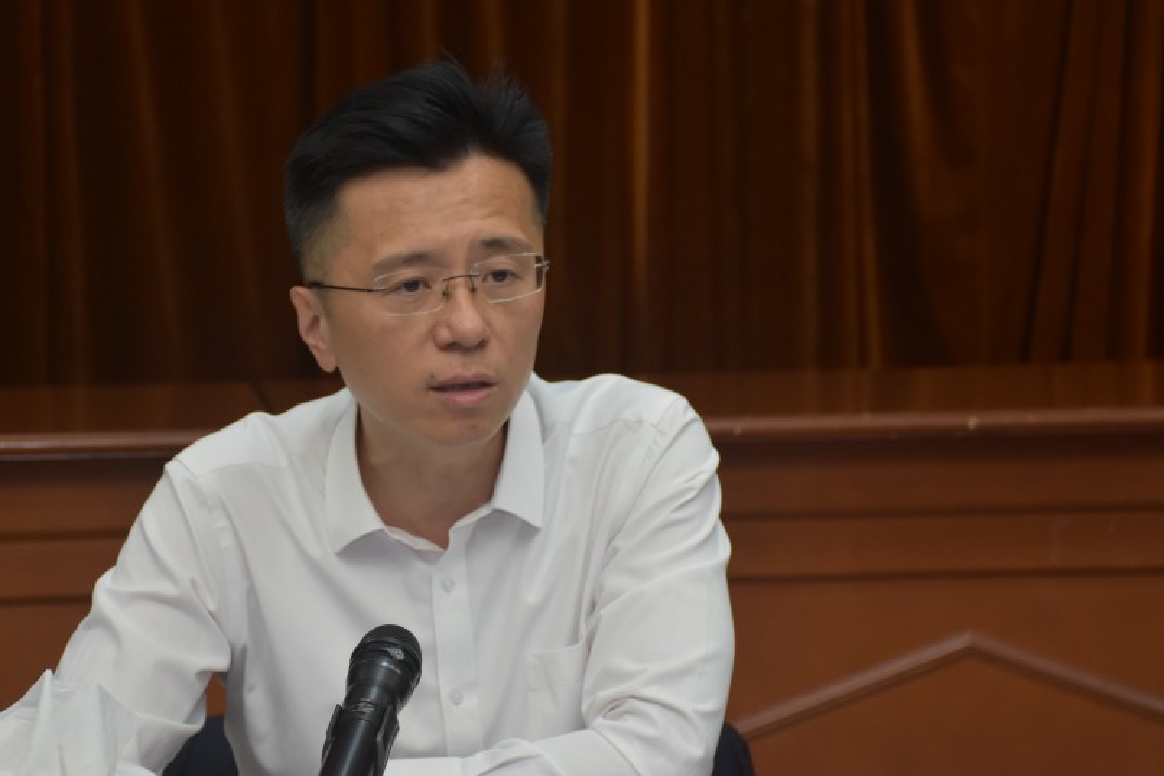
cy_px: 465
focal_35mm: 140
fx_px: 4513
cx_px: 520
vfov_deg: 9.8
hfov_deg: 14.7
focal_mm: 75
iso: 640
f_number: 5
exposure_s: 1/60
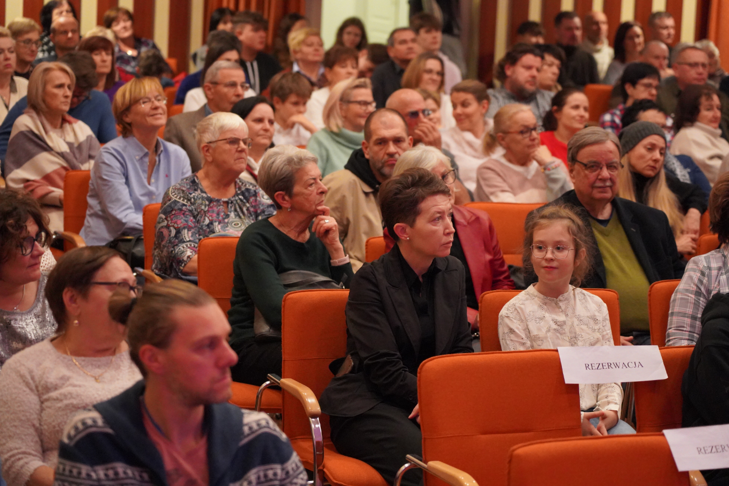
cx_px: 364
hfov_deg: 19.5
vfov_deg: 13.0
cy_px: 243
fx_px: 2126
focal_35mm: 105
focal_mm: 105
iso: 12800
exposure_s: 1/160
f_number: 4
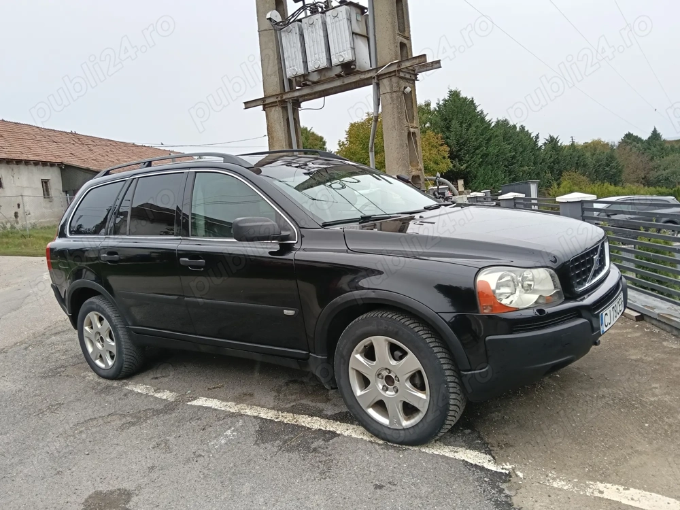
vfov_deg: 51.4
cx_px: 340
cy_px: 255
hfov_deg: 65.3
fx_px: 530
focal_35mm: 27
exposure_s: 1/173
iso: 50
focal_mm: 3.98
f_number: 1.8
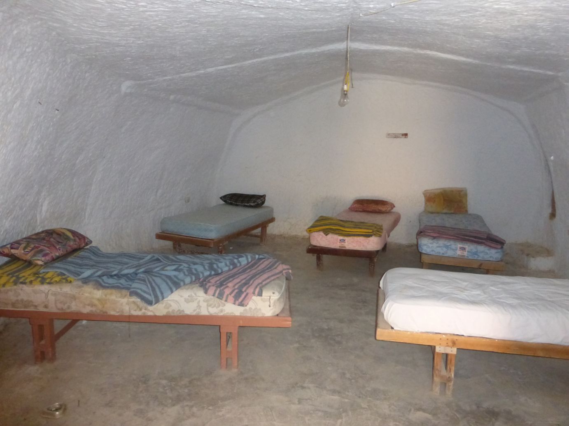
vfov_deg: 54.9
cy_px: 213
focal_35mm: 25
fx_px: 411
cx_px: 284
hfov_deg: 69.4
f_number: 3.3
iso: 800
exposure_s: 1/60
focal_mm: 4.3
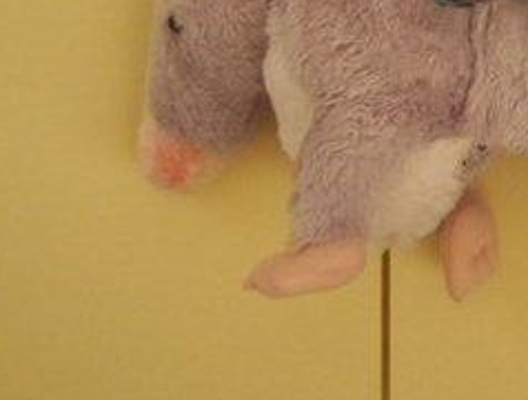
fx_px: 1943
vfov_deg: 11.4
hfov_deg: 14.8
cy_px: -136
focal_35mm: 127
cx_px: 678
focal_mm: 4.99
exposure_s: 1/124
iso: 100
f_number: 4.5
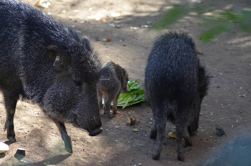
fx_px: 2035
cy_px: 83
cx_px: 126
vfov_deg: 4.7
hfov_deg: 7.1
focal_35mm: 292
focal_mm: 195
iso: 1000
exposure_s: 1/500
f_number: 4.8
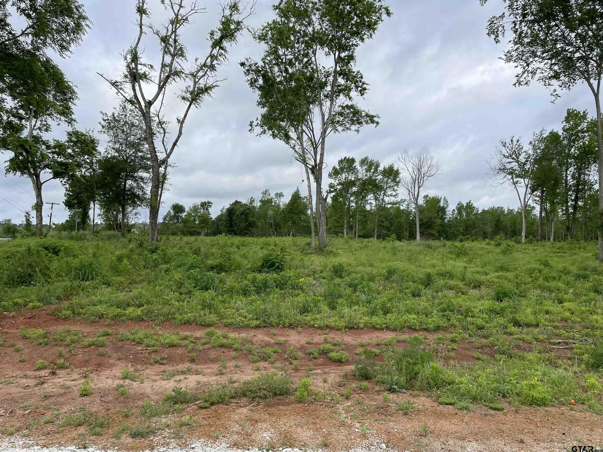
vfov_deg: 53.1
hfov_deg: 67.3
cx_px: 302
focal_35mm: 26
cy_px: 226
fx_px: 453
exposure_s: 1/2817
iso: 32
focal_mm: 4.2
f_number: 1.6
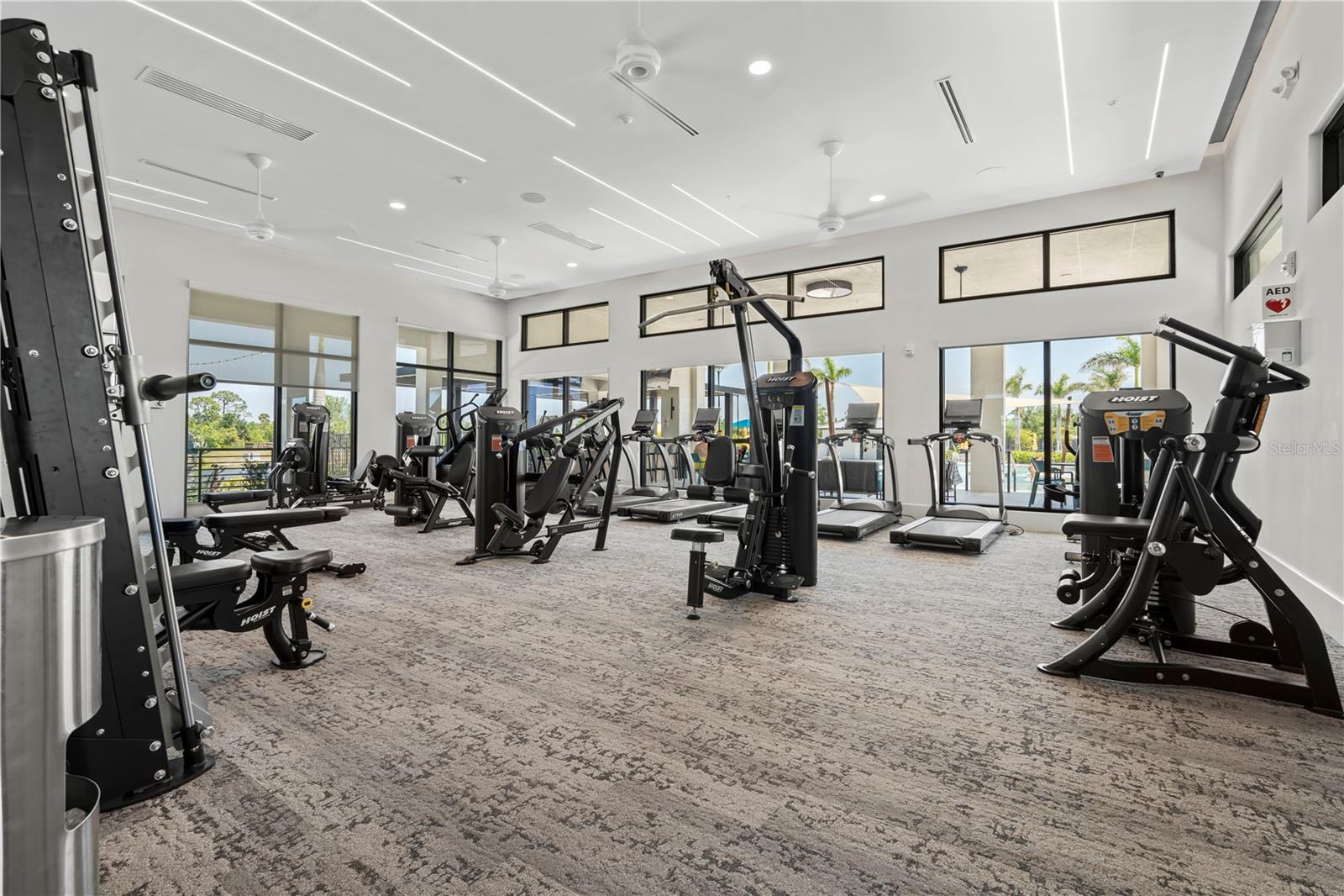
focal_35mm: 16
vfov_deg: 72.0
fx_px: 616
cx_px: 672
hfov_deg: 95.0
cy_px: 448
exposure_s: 1/6
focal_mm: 16.5
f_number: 8
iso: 100
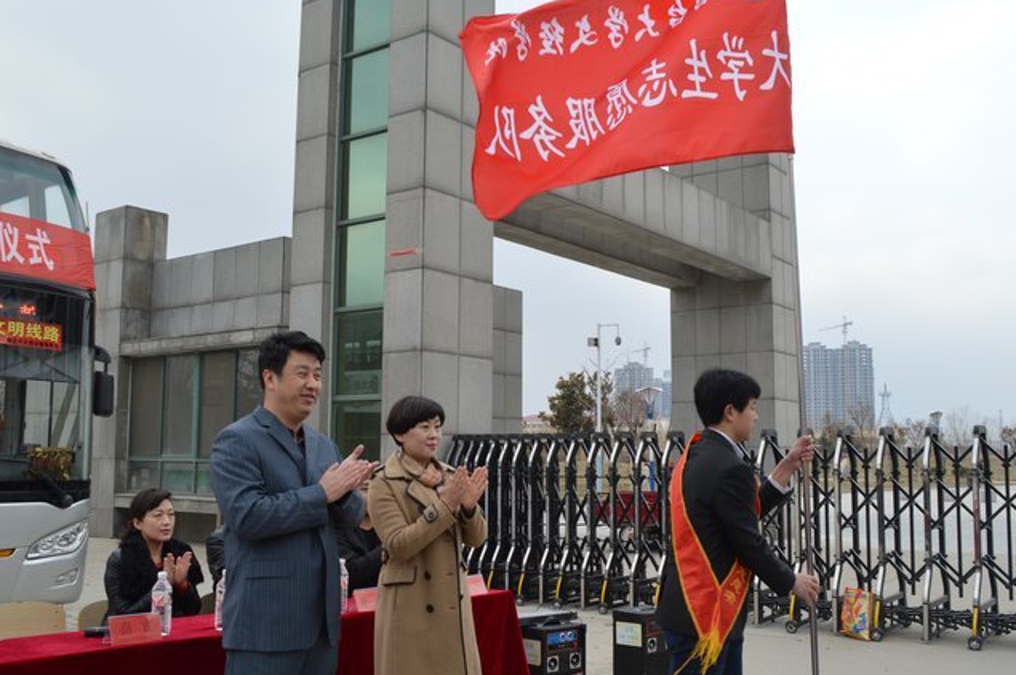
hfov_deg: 55.8
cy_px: 360
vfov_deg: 38.8
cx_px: 506
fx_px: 959
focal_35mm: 34
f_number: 6.3
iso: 100
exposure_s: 1/160
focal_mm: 18
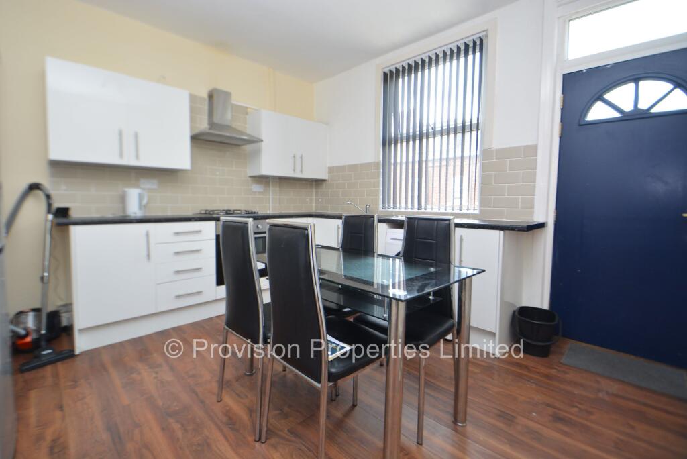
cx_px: 344
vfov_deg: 77.4
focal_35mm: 15
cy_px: 230
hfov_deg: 100.4
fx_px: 286
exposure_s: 1/90
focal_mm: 10
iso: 400
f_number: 4.8
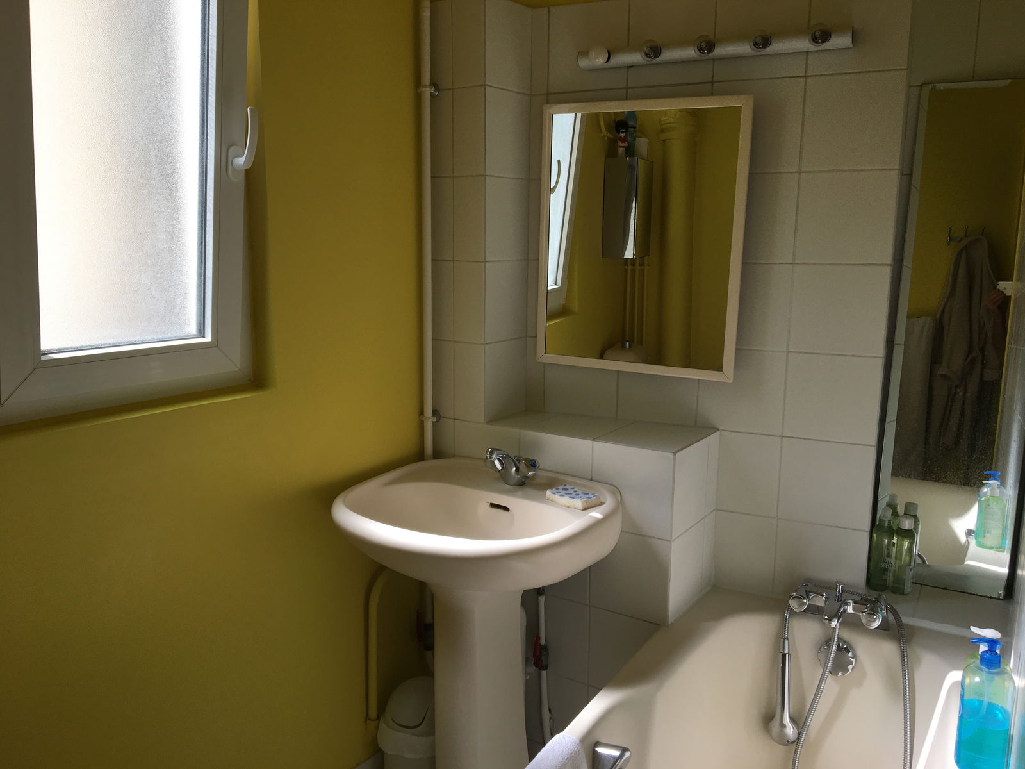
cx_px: 512
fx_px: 859
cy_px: 384
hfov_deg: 61.7
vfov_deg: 48.2
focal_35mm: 29
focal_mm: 4.15
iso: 25
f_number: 2.2
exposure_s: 1/434
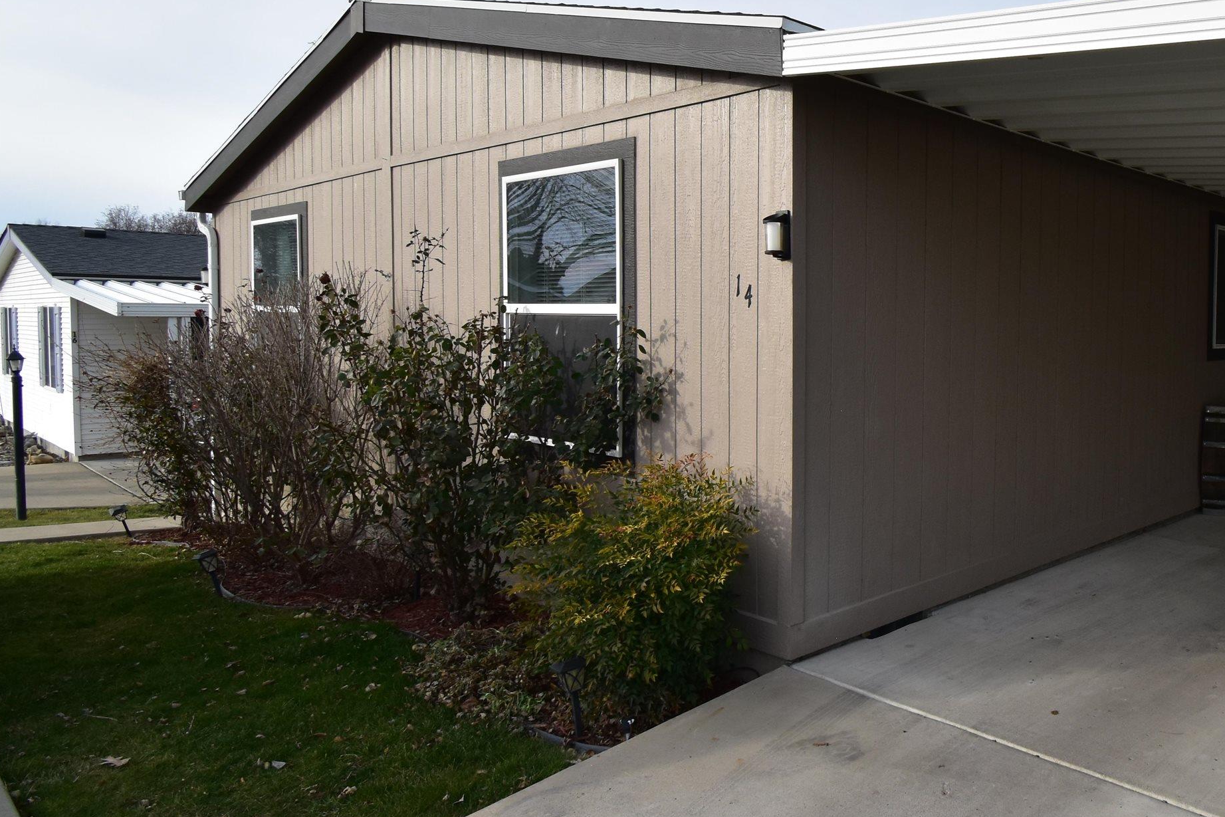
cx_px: 1016
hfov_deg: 63.9
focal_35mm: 25
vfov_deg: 51.2
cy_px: 366
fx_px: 851
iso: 400
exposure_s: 1/250
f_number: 10
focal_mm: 10
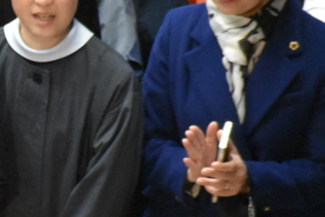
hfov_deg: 2.6
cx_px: -262
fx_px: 7138
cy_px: 116
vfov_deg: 1.7
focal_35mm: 790
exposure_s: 1/125
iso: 5600
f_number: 4.8
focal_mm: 145
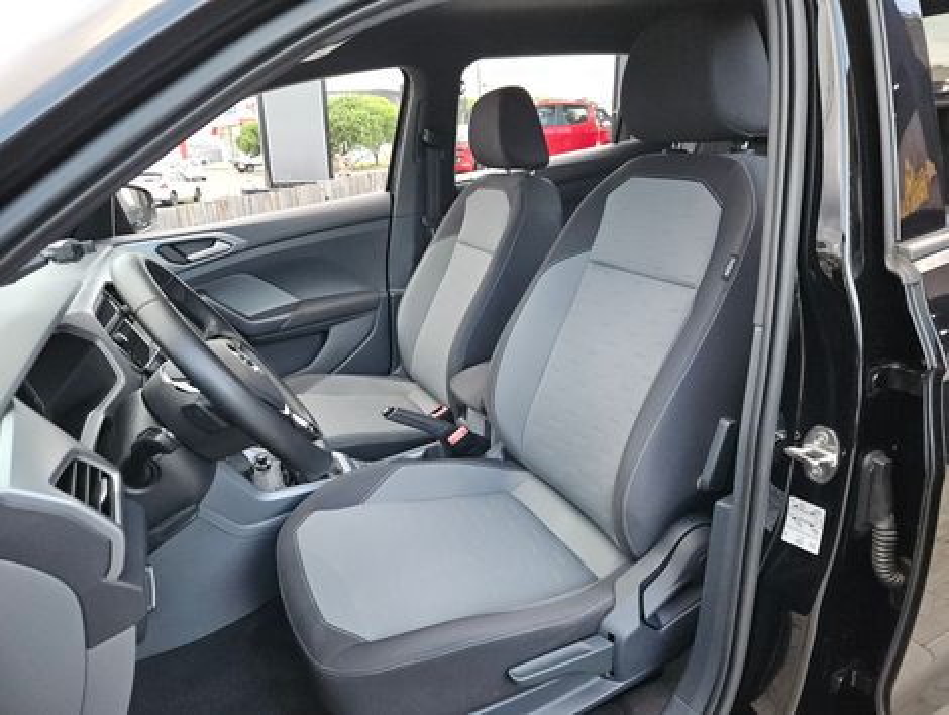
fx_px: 632
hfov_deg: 73.8
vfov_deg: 59.0
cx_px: 474
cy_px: 358
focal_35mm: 23
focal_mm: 5.4
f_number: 1.8
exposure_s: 1/120
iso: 640
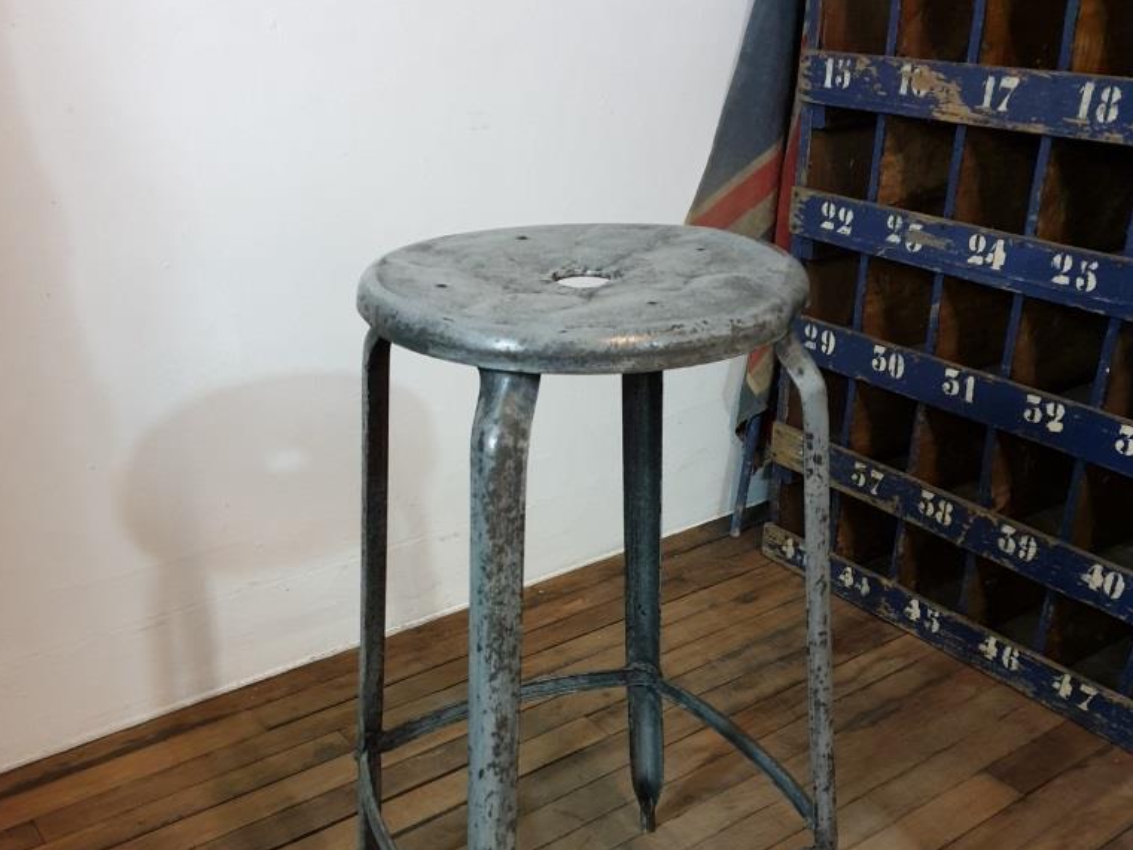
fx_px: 1146
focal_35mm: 35
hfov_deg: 52.6
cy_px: 639
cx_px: 563
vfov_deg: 39.6
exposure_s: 1/25
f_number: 1.5
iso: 250
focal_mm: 4.3
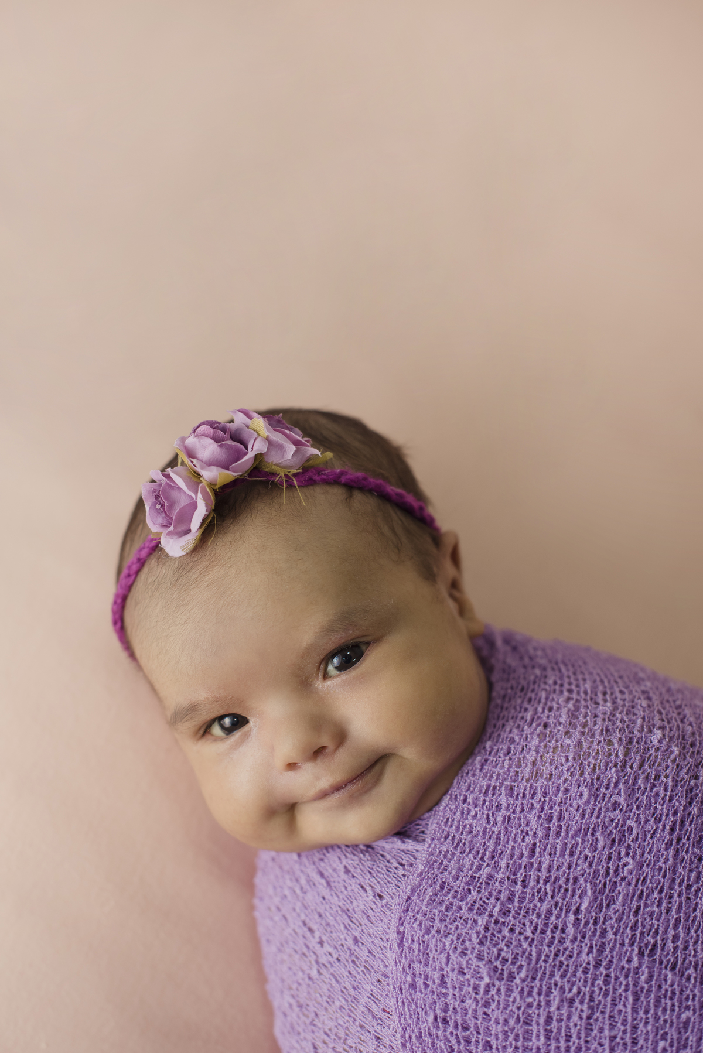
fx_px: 1463
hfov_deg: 27.0
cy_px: 526
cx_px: 352
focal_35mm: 50
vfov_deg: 39.6
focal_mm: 50
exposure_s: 1/200
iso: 320
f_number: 3.2
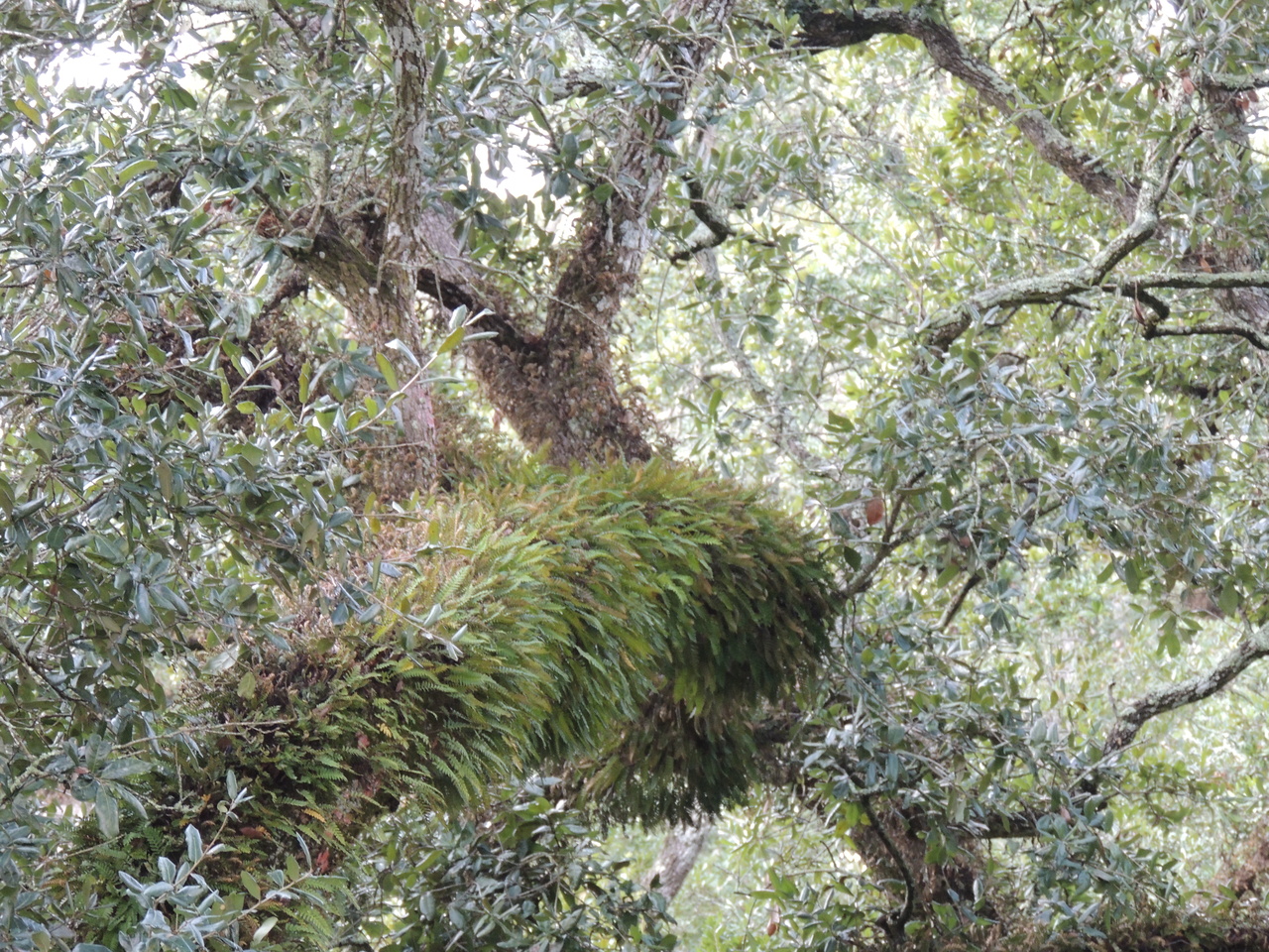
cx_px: 634
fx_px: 10081
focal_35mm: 275
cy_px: 476
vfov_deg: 5.4
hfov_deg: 7.2
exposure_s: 1/50
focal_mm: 49
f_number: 4.7
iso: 400
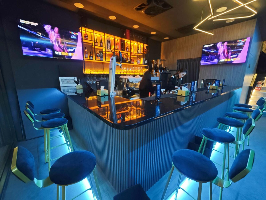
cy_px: 100
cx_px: 133
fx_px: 108
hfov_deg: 102.1
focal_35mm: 14
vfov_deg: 85.7
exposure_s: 1/24
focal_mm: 2.03
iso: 200
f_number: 1.8
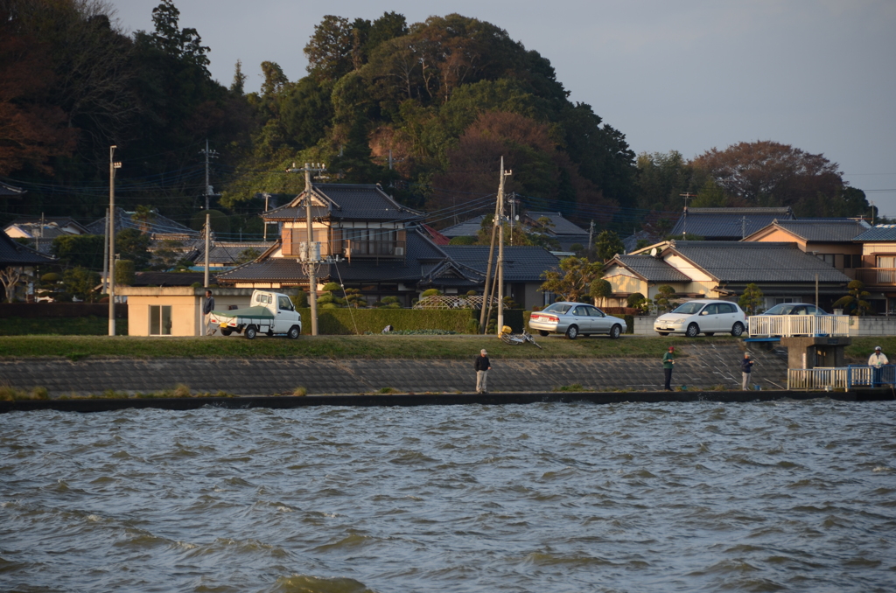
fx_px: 6333
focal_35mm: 255
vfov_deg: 5.4
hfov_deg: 8.1
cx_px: 448
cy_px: 296
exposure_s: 1/125
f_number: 5.6
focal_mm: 170
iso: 100
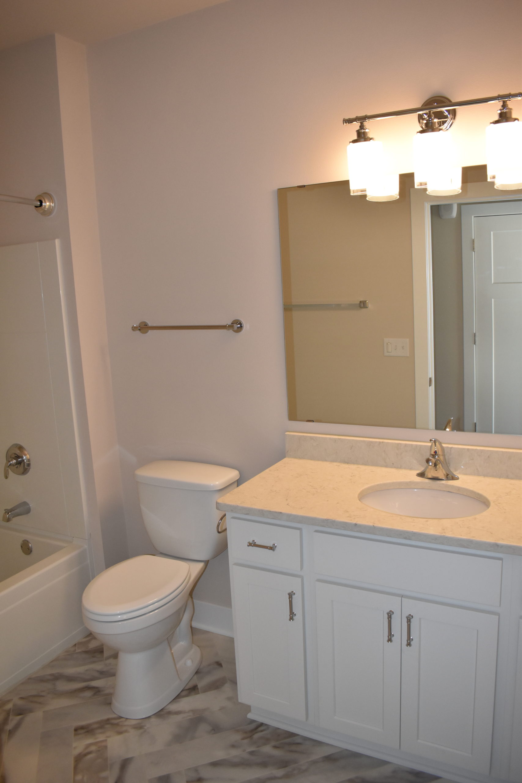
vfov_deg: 67.4
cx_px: 261
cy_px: 392
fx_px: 587
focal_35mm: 27
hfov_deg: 47.9
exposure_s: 1/200
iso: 800
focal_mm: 18
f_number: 5
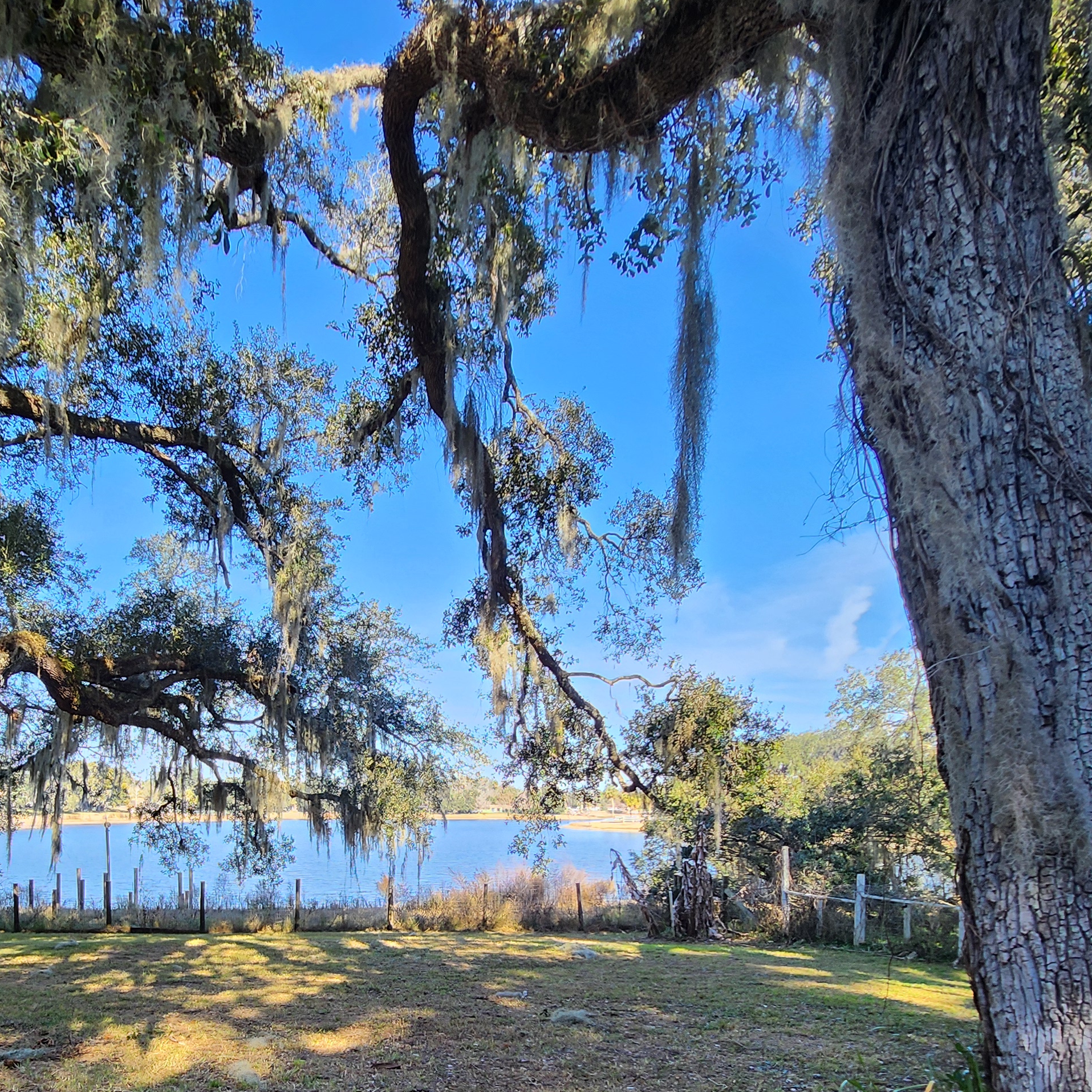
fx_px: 857
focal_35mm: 24
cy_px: 853
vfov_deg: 60.5
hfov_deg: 64.1
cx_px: 408
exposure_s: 1/179
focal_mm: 1.7
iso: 32
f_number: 2.2
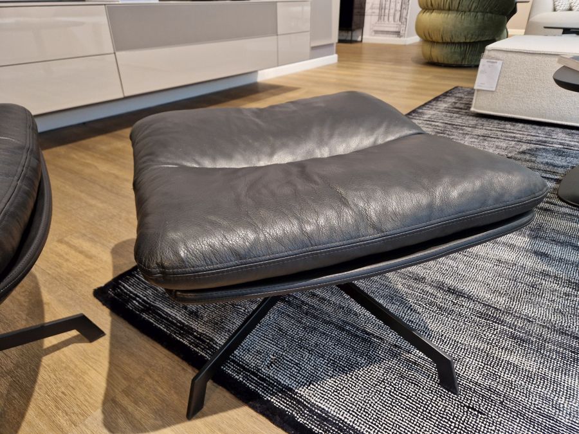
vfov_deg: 58.9
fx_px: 385
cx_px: 290
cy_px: 217
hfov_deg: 73.9
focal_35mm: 23
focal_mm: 5.4
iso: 160
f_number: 1.8
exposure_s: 1/100
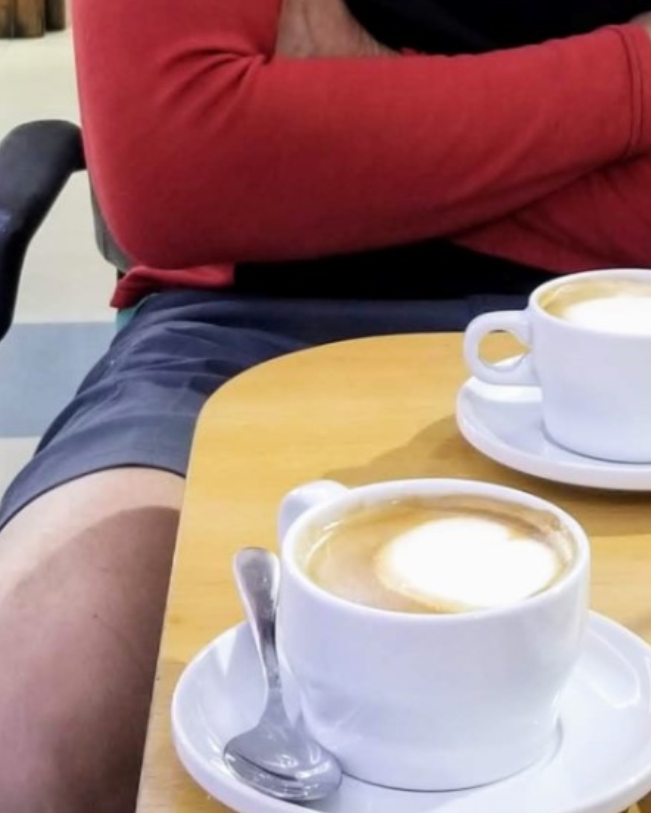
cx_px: 549
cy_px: -25
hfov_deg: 17.7
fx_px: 2070
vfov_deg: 21.3
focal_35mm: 86
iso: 250
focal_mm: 4.3
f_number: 1.7
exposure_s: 1/13
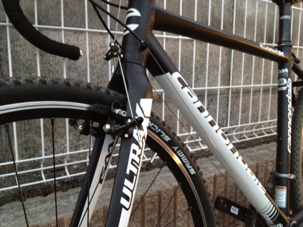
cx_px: 152
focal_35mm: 35
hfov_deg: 52.6
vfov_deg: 40.7
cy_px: 114
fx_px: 306
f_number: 2.4
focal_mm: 4.28
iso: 640
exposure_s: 1/15
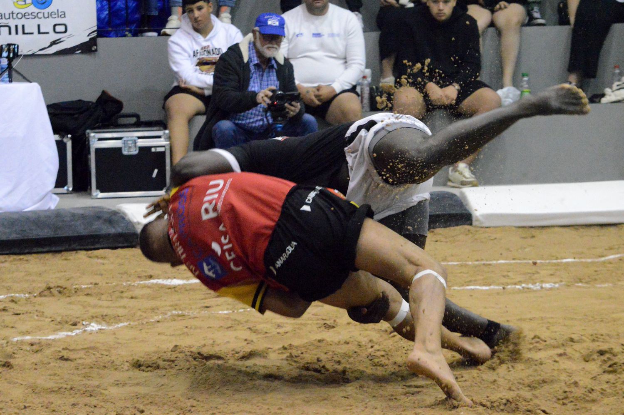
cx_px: 312
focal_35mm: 120
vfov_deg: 11.4
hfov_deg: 17.1
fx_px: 2078
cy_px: 208
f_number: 8
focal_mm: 80
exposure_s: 1/250
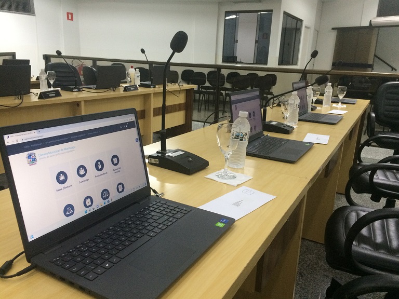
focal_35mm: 29
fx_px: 334
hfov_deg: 61.7
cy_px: 150
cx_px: 200
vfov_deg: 48.2
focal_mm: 4.15
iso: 160
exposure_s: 1/30
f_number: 2.2
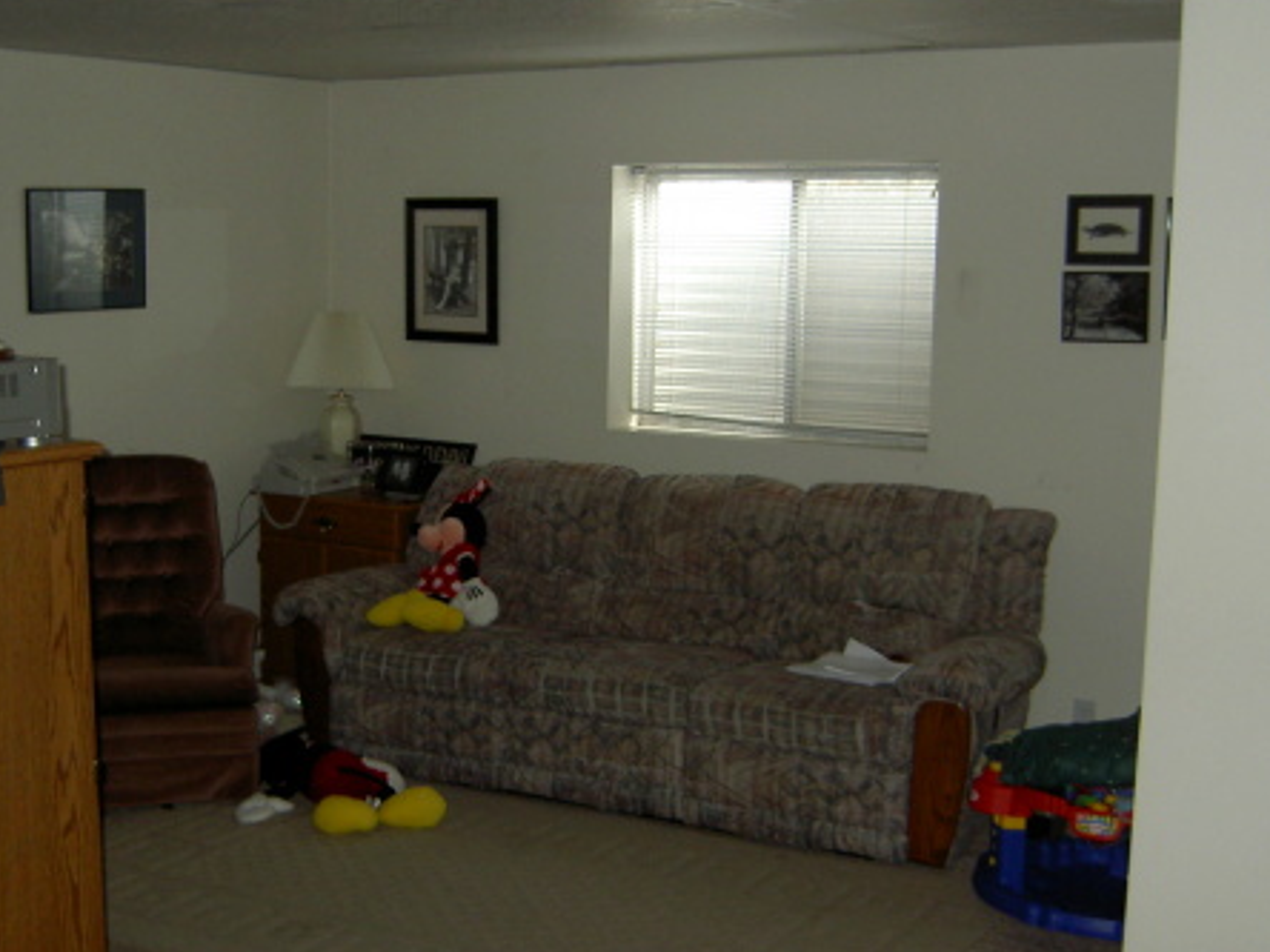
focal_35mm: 49
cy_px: 552
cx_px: 572
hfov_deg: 38.9
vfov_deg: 29.6
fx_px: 1798
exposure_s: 1/60
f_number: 2.8
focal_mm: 5.6
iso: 100
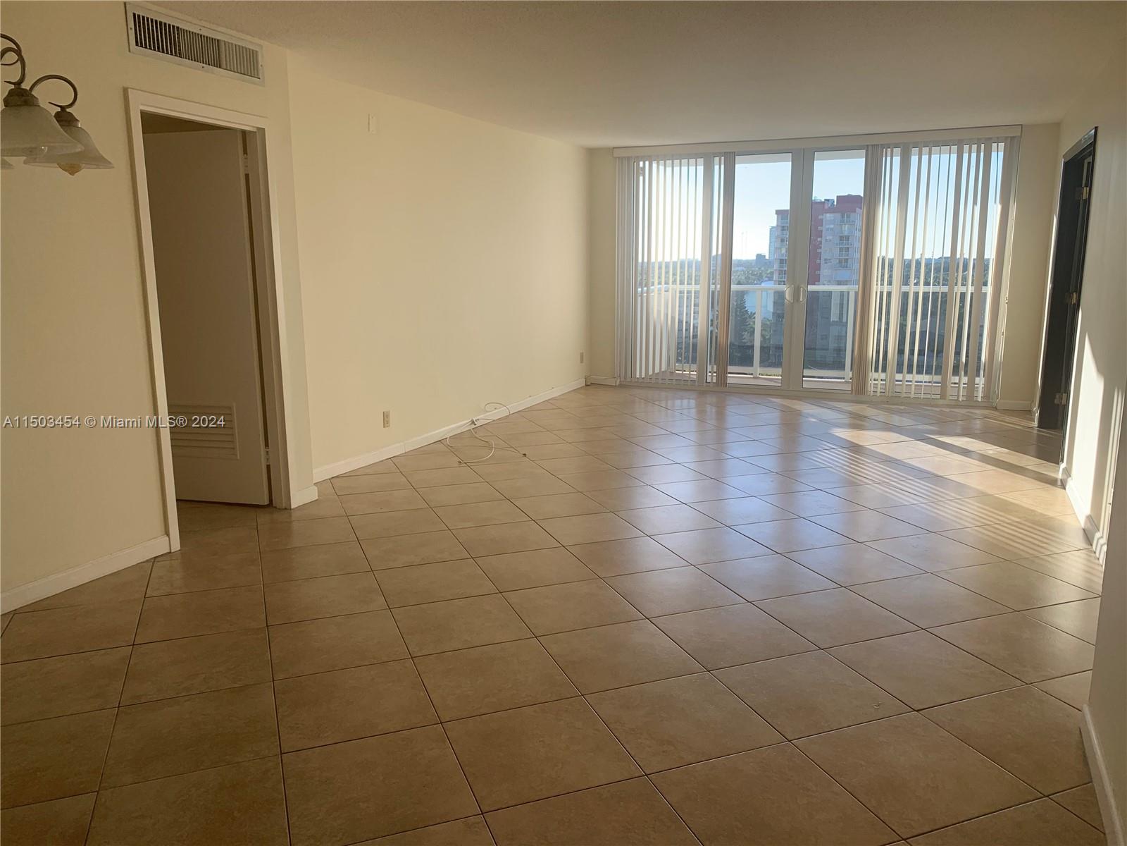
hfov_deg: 67.3
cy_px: 423
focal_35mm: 26
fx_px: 846
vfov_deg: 53.1
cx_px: 564
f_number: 1.8
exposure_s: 1/224
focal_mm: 4.25
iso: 25
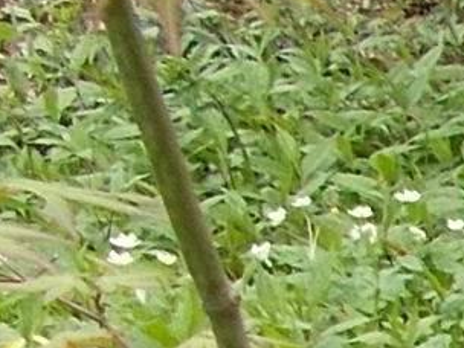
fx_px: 2600
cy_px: 1015
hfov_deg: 8.2
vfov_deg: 6.9
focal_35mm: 194
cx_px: 1525
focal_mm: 4.6
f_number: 3.2
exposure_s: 1/80
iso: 80
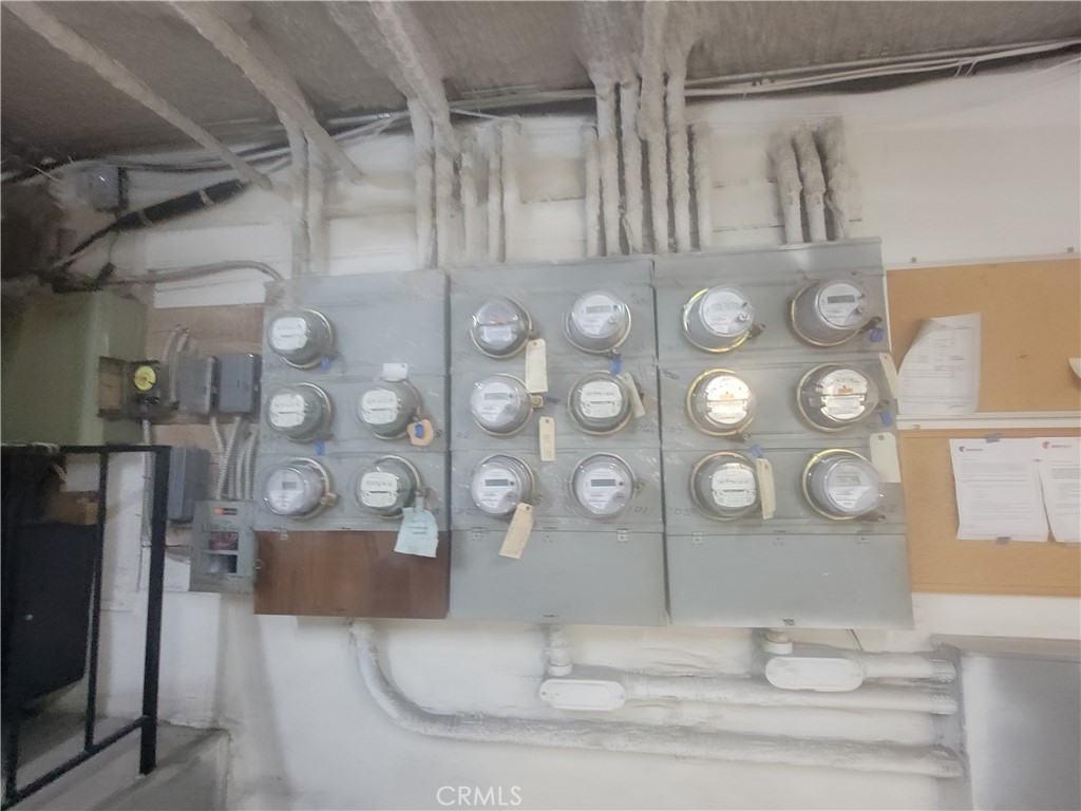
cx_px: 540
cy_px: 406
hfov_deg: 106.2
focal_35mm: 13
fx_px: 406
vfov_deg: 89.9
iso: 640
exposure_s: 1/24
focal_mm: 2.2
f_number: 2.2
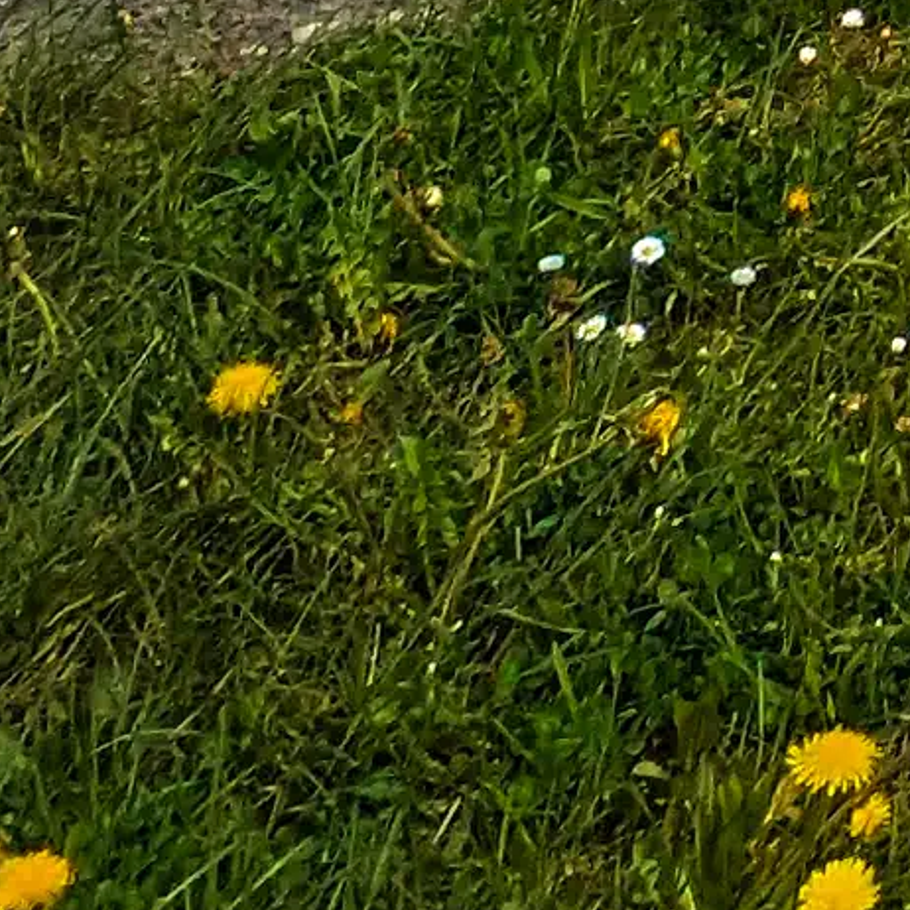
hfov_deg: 10.4
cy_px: -1964
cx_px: 2647
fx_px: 3718
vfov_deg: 9.9
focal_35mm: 125
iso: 48
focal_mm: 2.35
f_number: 2.2
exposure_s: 1/1575
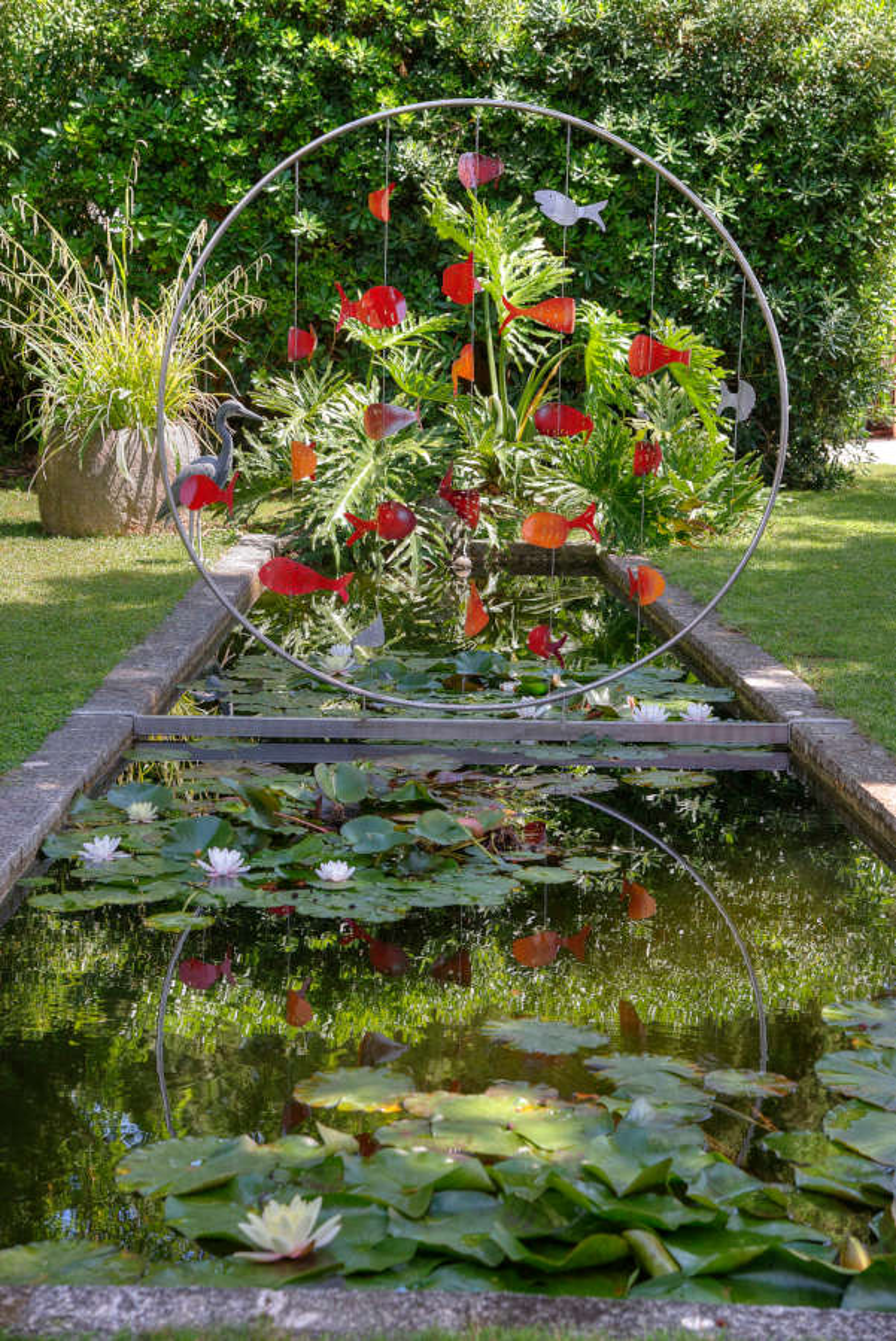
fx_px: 2610
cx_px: 448
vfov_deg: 28.8
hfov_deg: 19.5
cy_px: 670
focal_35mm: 70
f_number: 7.1
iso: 400
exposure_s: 1/125
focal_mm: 70
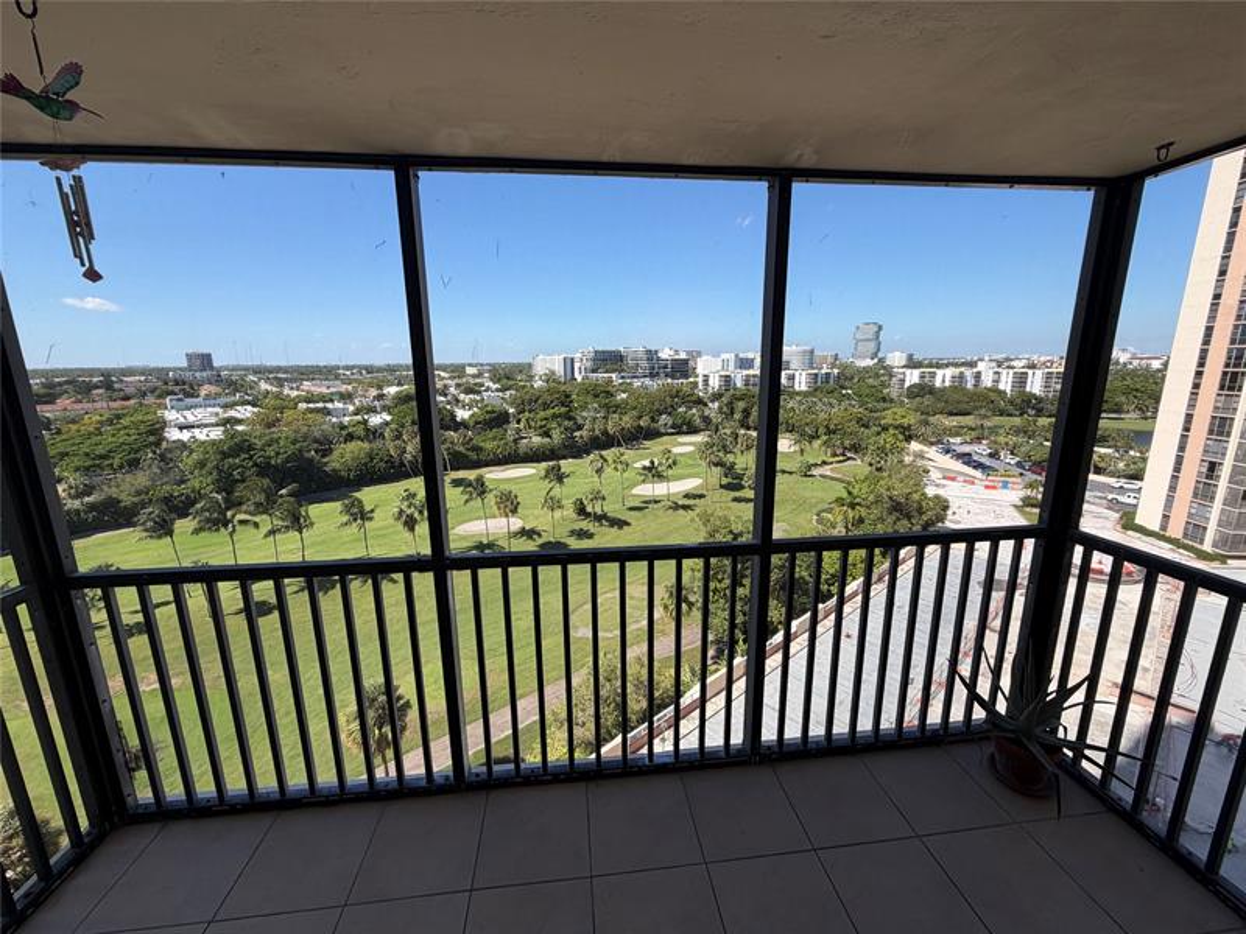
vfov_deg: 85.7
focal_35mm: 14
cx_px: 623
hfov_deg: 102.1
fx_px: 504
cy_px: 467
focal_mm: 2.22
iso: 40
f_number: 2.2
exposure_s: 1/770
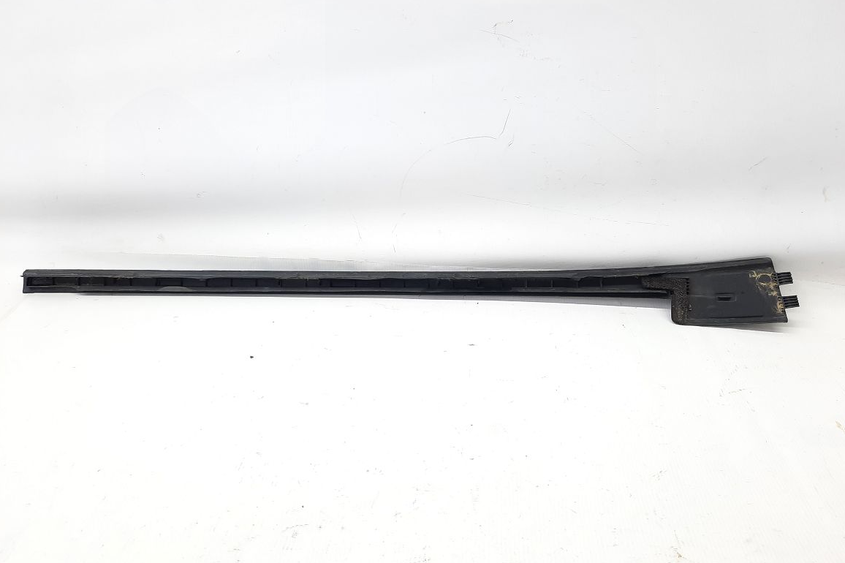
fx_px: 634
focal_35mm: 27
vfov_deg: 47.8
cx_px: 432
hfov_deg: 67.4
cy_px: 251
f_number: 2
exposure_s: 1/50
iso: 80
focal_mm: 4.6
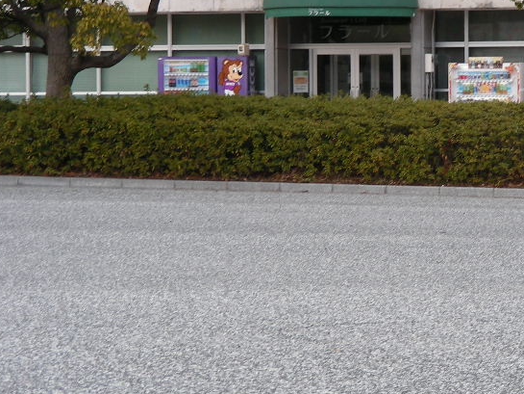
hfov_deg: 7.1
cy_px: 203
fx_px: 4209
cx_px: 417
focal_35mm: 278
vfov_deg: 5.3
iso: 50
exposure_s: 1/102
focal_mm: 24.7
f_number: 3.5
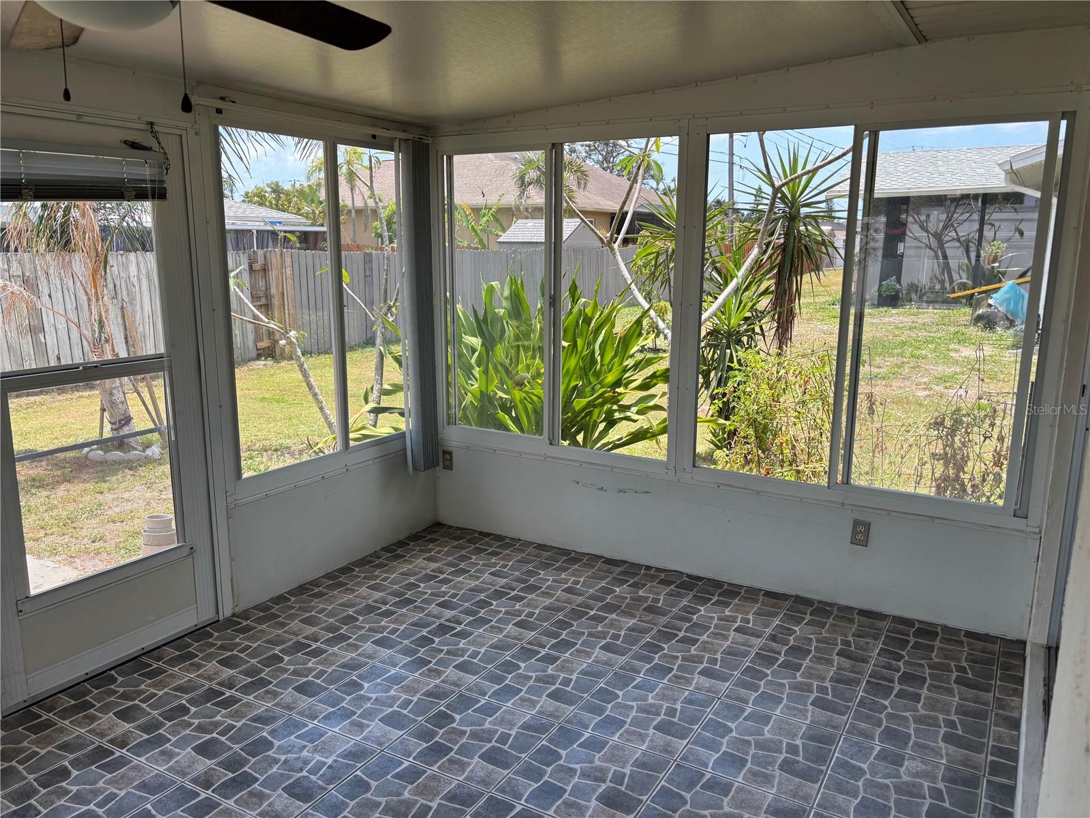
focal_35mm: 26
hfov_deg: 67.3
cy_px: 409
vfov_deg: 53.1
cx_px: 545
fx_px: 819
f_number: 1.6
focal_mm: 5.96
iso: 50
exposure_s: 1/726
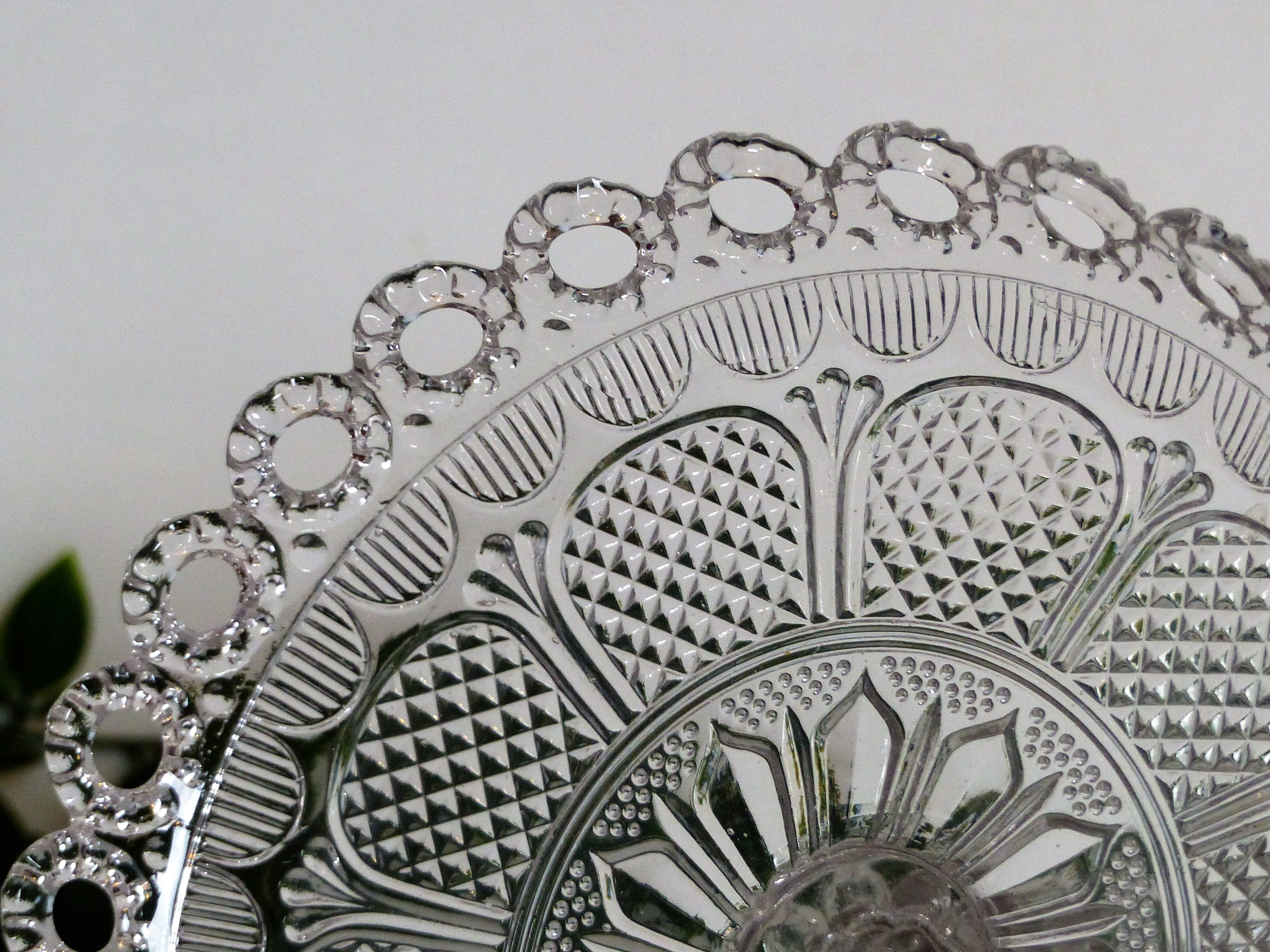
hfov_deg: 7.4
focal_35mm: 269
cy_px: 476
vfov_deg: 5.5
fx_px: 9869
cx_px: 635
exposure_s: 1/80
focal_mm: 44
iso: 400
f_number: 2.8
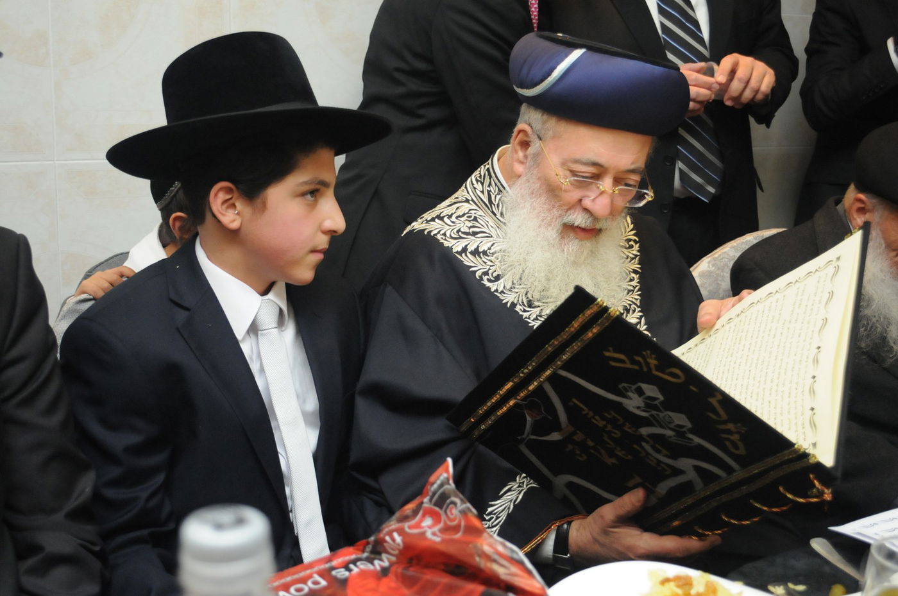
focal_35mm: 45
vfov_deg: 29.8
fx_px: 1121
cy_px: 298
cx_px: 449
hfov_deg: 43.7
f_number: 4.5
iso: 1600
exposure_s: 1/100
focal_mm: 30
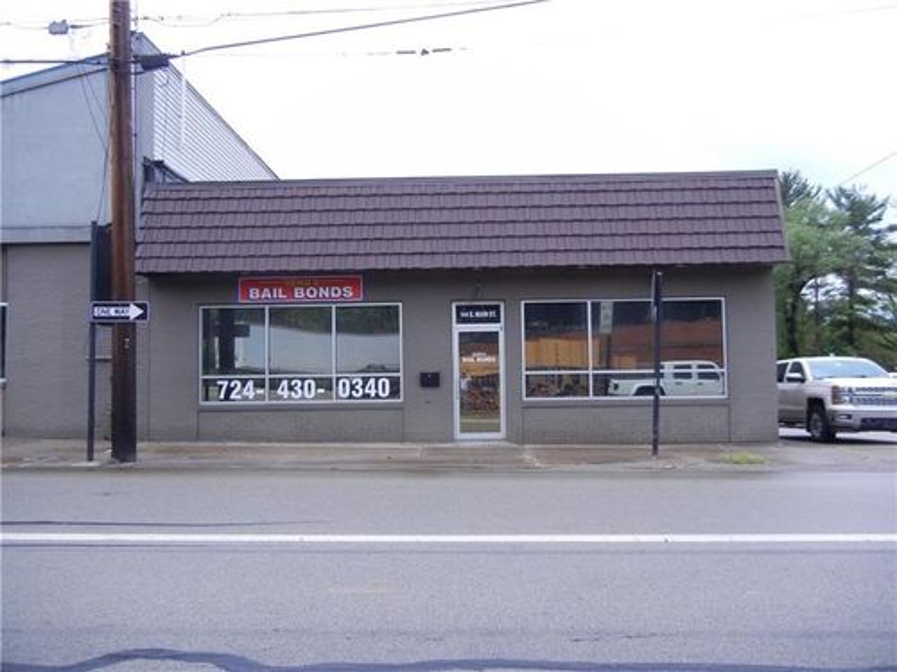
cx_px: 448
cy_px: 336
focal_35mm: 30
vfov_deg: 46.8
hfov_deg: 60.0
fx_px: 777
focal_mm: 5.4
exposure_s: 1/613
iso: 160
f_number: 3.5
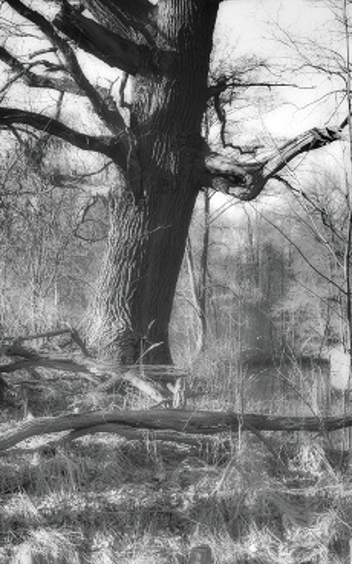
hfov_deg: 20.2
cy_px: 310
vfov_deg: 32.0
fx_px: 982
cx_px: 253
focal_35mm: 64
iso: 100
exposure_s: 1/125
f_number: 5.6
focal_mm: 28
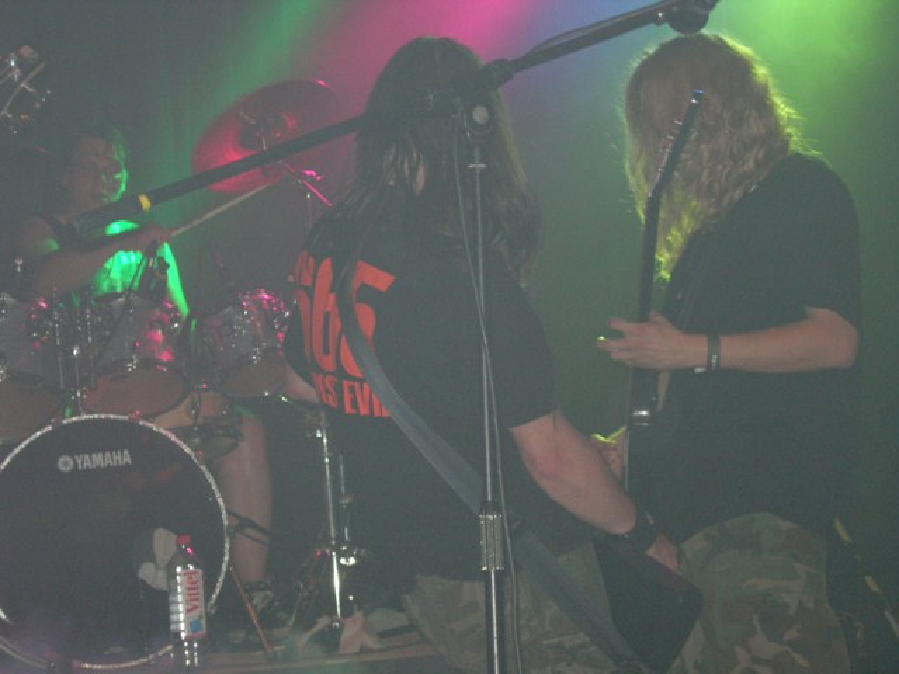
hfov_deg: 17.4
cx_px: 450
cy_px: 337
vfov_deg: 13.1
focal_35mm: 113
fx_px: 2935
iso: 200
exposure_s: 1/60.1
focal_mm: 23.4
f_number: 4.9
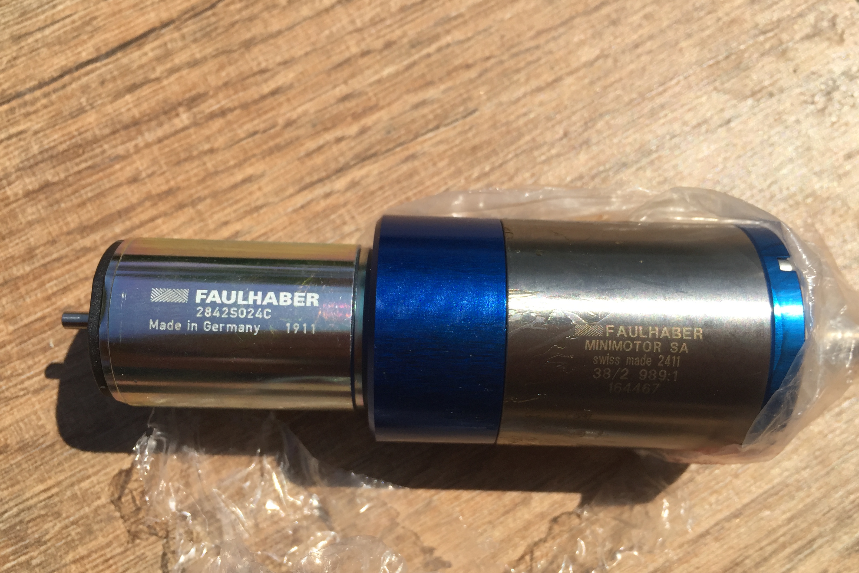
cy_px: 314
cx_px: 441
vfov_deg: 42.3
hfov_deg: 60.3
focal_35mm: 31
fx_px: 740
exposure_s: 1/2825
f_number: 2.2
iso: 32
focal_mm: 4.15
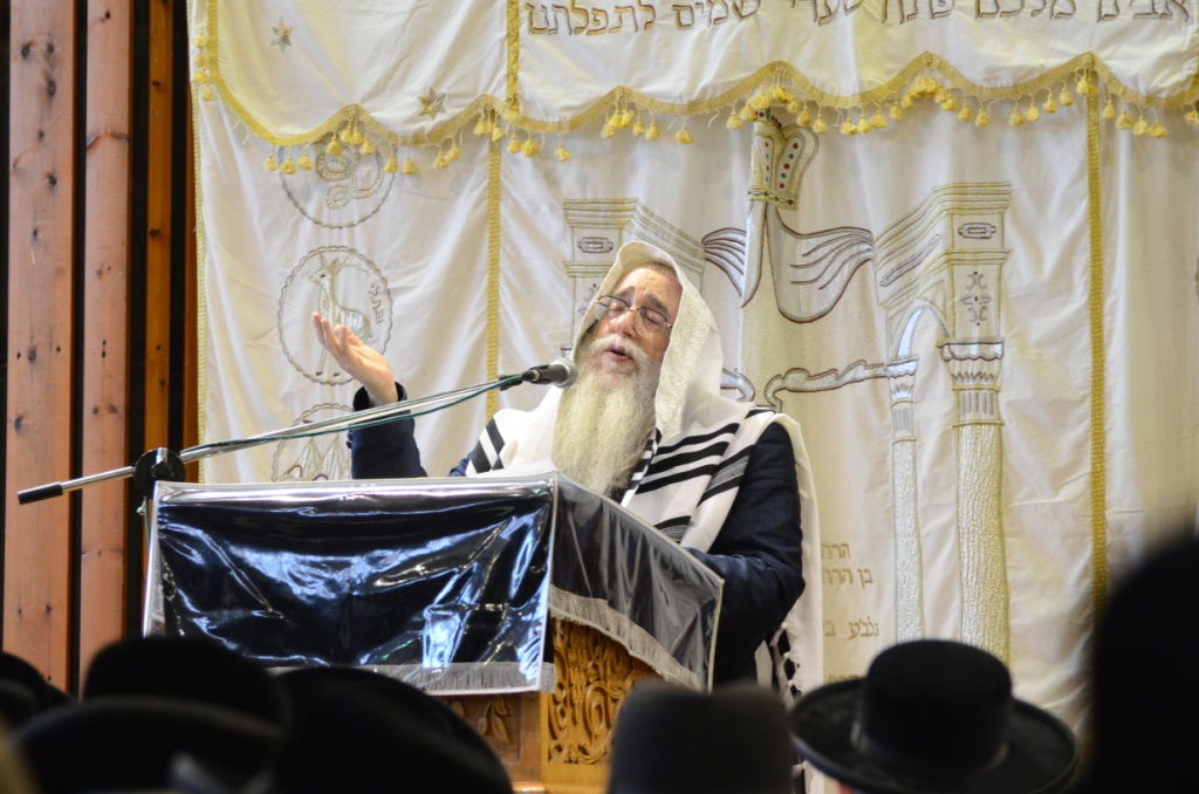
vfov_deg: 8.3
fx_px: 5483
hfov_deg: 12.5
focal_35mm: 165
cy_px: 397
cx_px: 600
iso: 1600
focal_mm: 110
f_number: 5.6
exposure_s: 1/40
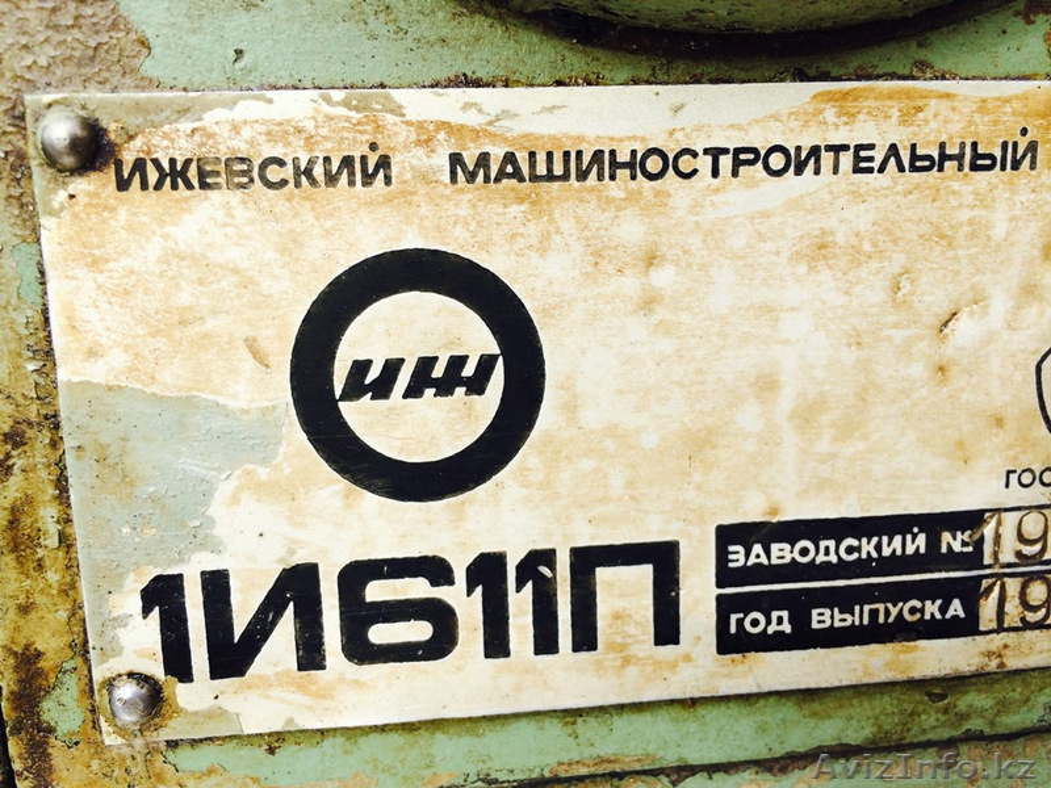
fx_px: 880
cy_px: 394
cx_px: 526
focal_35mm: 29
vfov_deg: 48.2
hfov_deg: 61.7
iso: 32
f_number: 2.2
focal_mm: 4.15
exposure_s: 1/977
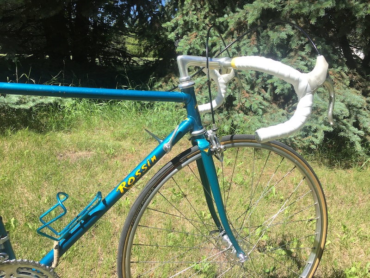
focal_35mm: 29
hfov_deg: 61.7
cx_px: 185
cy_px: 139
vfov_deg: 48.2
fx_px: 310
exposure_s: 1/964
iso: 32
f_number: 2.2
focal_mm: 4.15
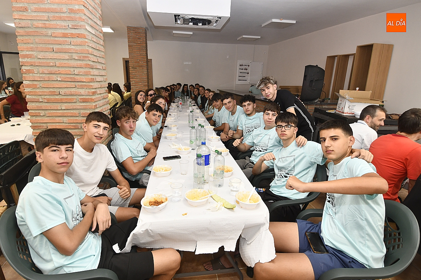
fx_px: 210
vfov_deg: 67.3
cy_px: 140
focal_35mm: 18
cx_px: 210
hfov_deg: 90.0
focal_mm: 12
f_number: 9
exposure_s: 1/40
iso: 800
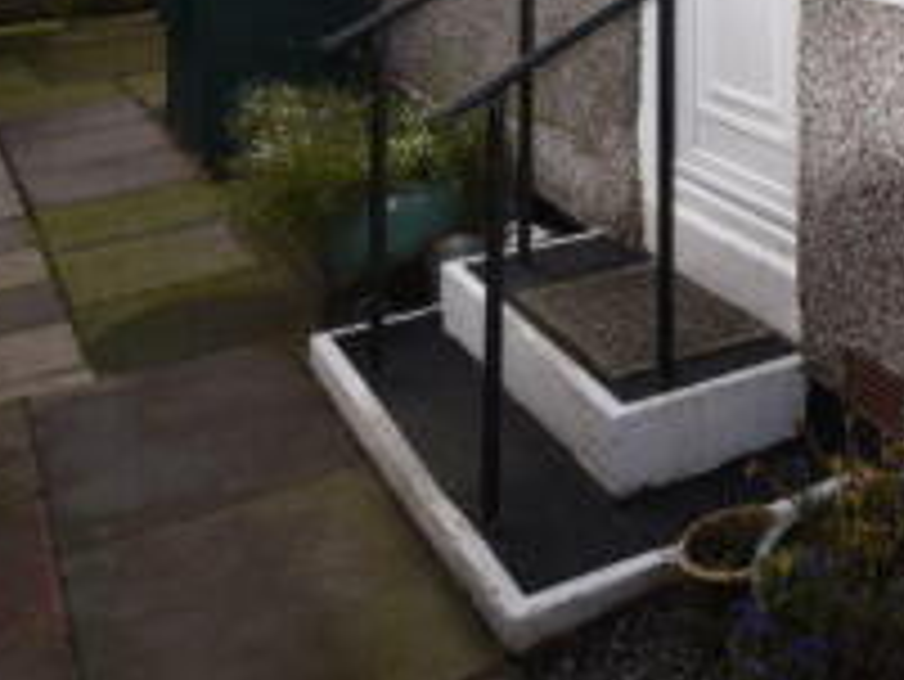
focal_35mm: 47
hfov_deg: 36.5
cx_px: 897
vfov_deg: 26.3
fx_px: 1228
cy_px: -205
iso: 100
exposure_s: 1/160
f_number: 6.3
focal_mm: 10
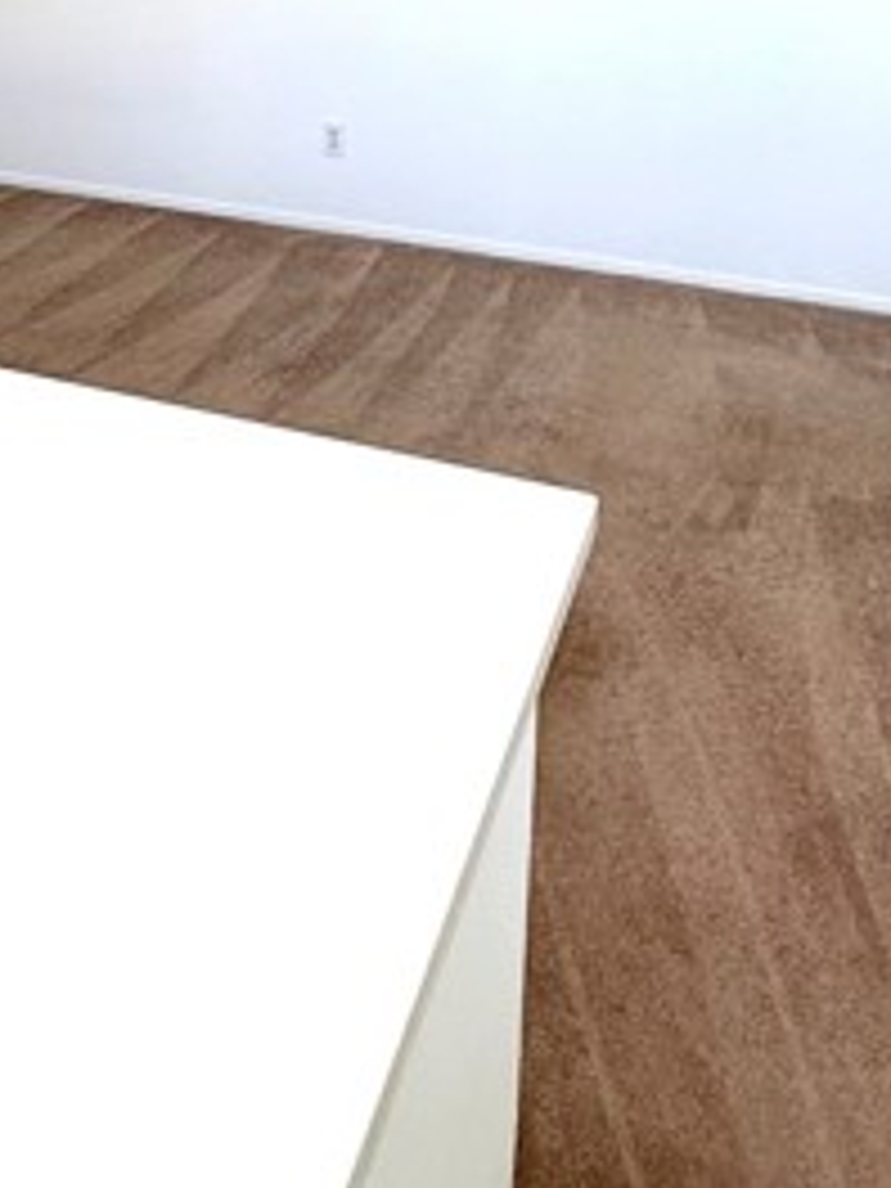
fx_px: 1167
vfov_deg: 47.6
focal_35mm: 34
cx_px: 428
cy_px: 86
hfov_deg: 41.8
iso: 200
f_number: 2.2
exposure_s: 1/120
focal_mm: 2.22
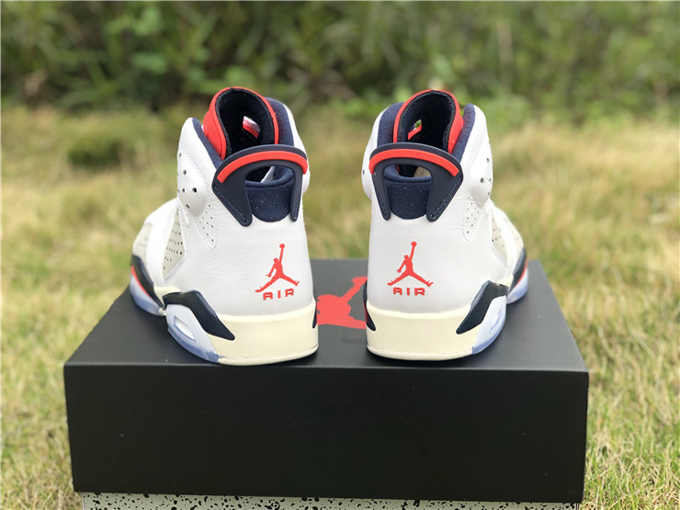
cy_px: 255
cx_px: 340
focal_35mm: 52
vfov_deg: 28.0
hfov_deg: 36.8
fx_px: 1021
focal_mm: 6
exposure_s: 1/257
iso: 16
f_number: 2.4
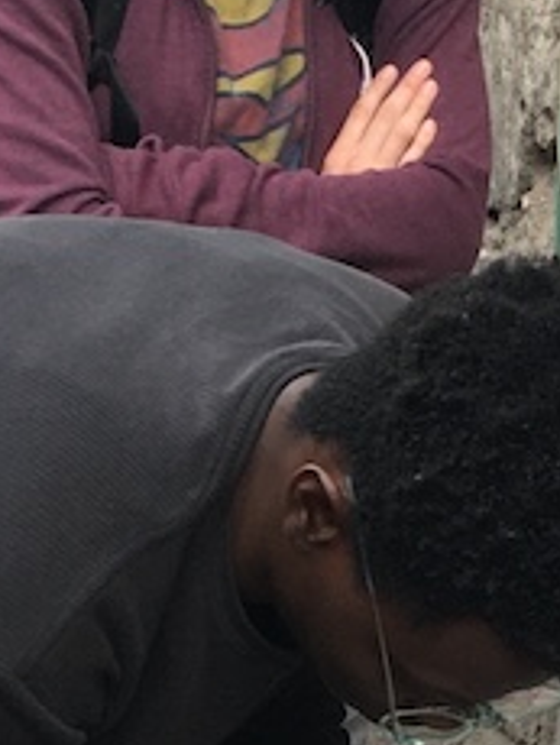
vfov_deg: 11.2
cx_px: 230
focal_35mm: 168
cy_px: 1181
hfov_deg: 8.9
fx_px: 3617
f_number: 2.2
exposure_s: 1/100
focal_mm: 4.15
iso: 40
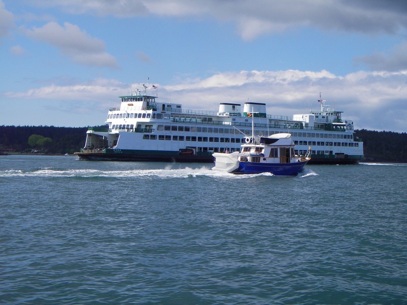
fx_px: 847
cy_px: 152
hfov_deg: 27.0
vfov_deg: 20.4
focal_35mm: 72
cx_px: 204
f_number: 7.6
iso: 50
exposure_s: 1/200
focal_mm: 12
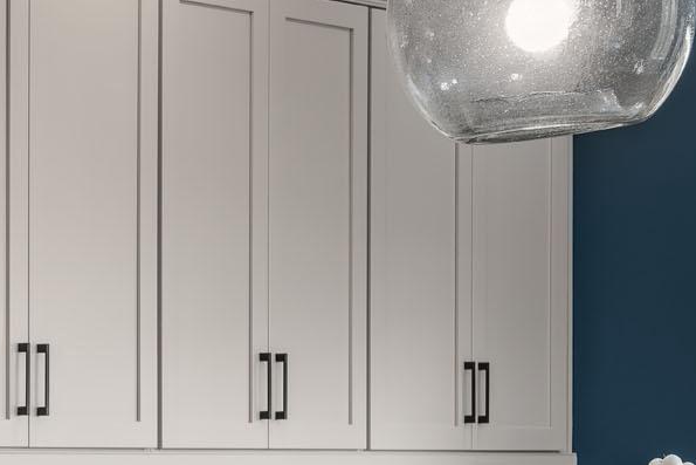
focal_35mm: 142
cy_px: 505
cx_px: -317
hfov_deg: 13.7
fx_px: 2746
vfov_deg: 9.6
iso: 200
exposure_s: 1/200
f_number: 10
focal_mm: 44
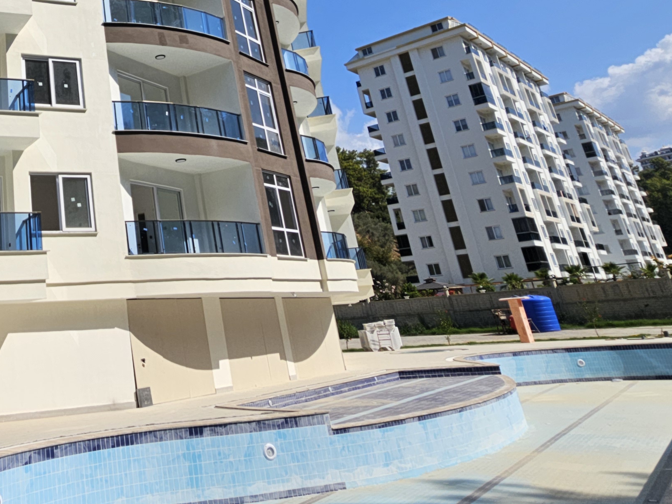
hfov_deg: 48.7
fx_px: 621
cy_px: 58
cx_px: 31
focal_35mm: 32
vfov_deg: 41.0
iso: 50
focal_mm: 2.2
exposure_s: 1/4913
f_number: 2.2
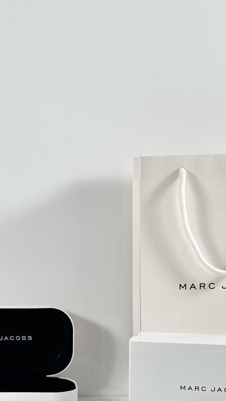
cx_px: 35
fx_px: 1012
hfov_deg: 12.7
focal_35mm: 95
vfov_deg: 22.2
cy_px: 301
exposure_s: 1/50
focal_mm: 6.86
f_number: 1.78
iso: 50
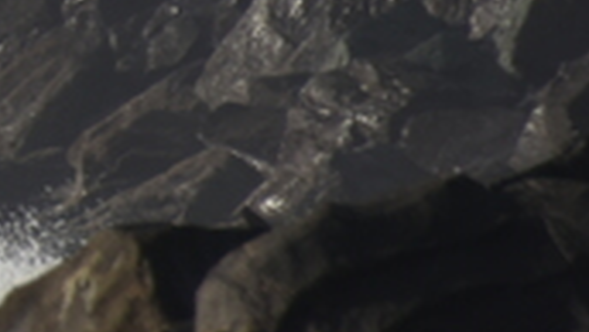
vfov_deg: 0.5
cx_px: -1589
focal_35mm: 2337
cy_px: -592
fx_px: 36522
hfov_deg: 0.9
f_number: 6.3
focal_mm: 300
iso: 100
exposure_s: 1/640
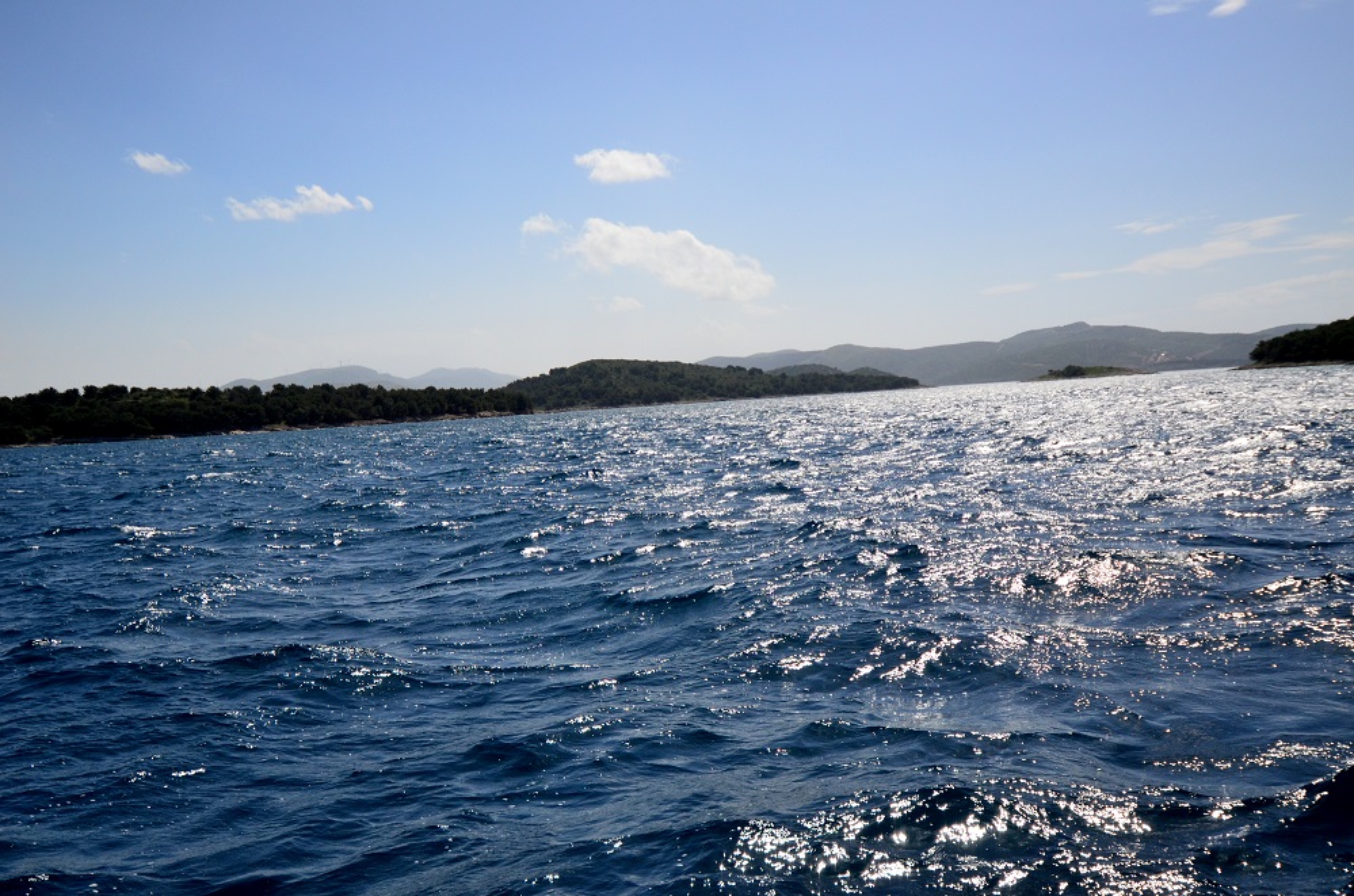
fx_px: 1351
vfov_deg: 36.7
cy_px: 448
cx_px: 677
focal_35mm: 36
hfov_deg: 53.2
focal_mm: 24
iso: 640
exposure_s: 1/8000
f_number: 4.5
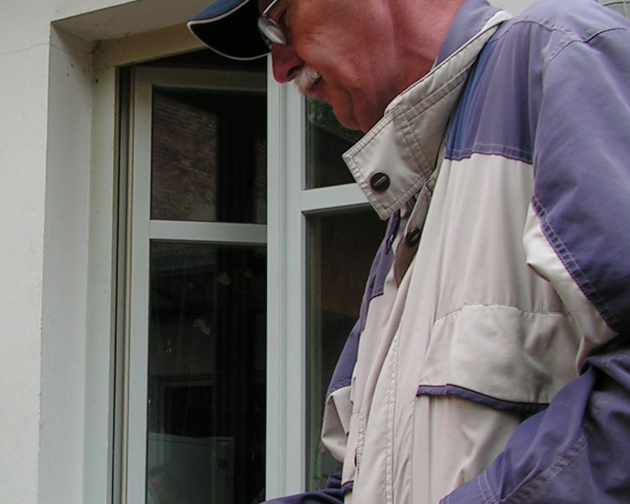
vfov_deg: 18.7
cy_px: 289
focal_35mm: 82
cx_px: 100
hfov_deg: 22.9
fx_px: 1529
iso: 64
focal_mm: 6
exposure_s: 1/250
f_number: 3.2
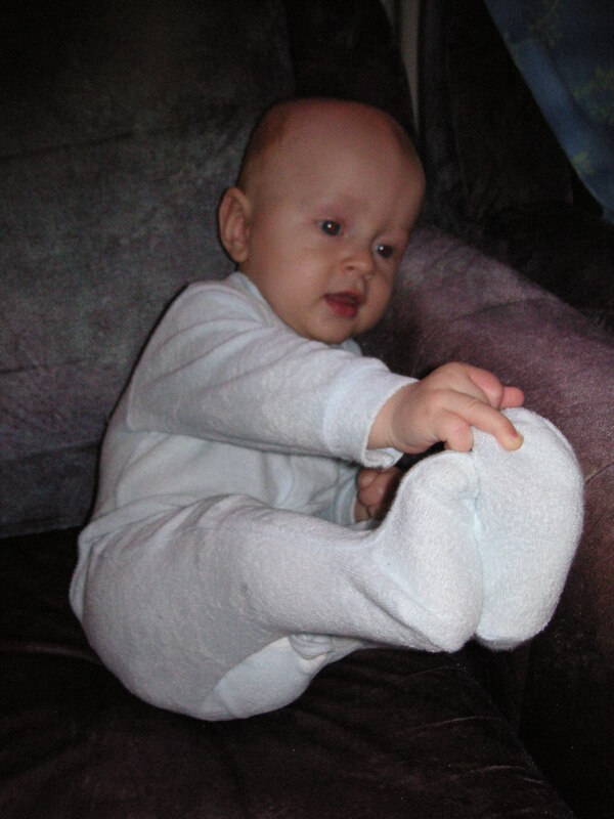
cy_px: 410
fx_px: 875
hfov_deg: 38.7
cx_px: 307
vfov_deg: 50.1
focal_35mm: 37
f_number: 6.7
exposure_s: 1/45
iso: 160
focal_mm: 6.1
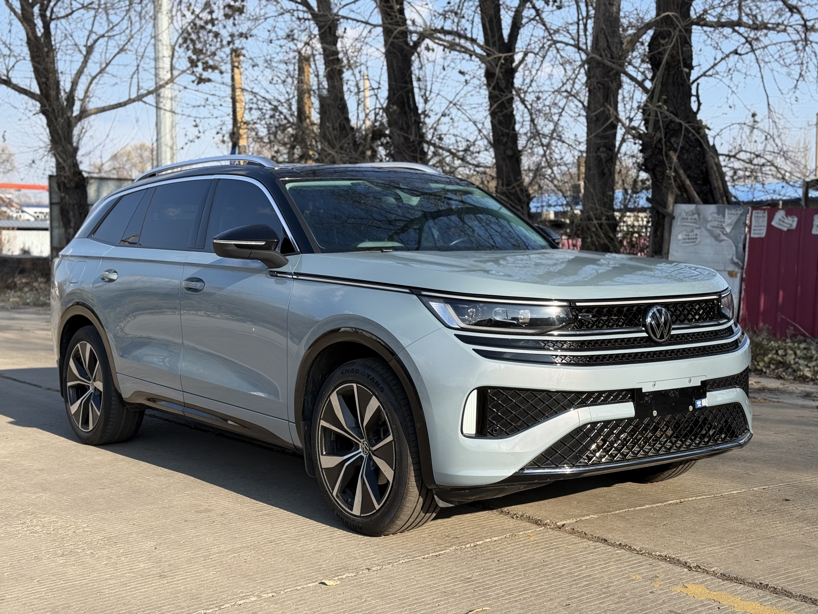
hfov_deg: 39.7
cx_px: 409
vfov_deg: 30.3
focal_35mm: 48
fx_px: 1134
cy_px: 307
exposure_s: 1/2273
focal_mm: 6.76
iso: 100
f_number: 1.78
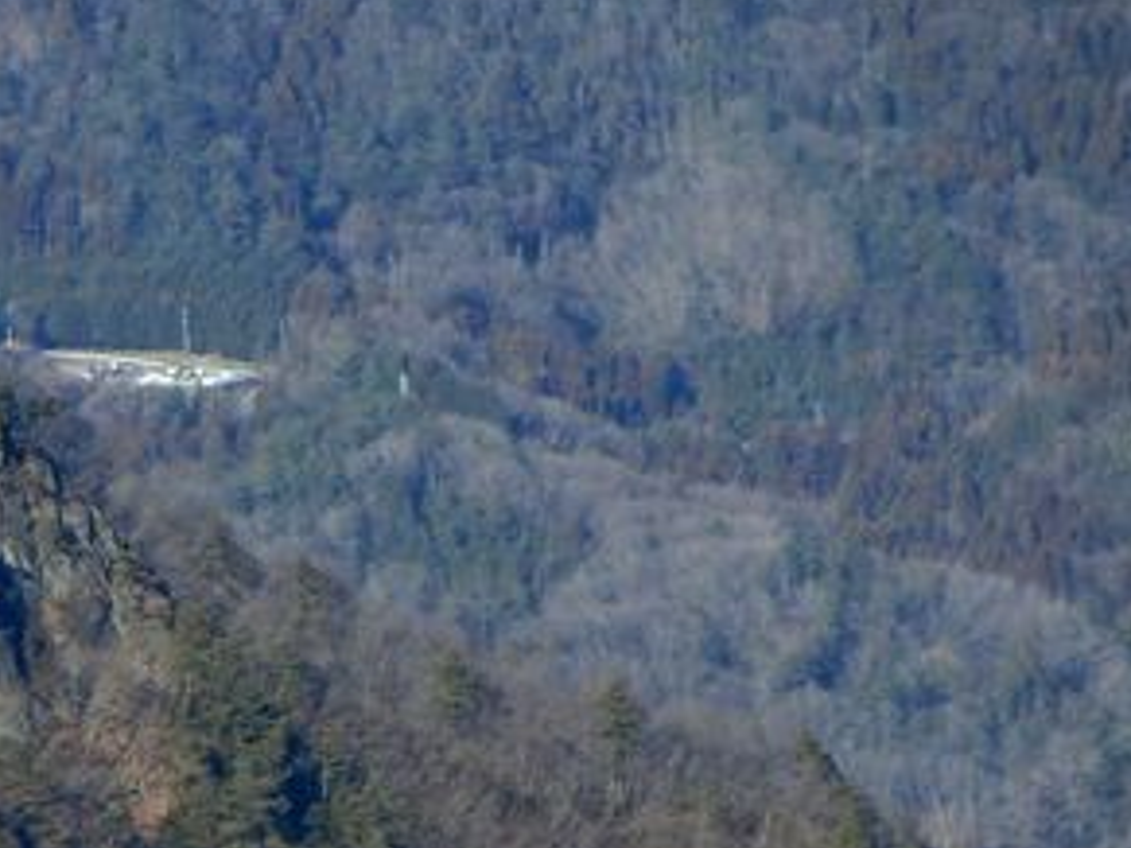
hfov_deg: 2.4
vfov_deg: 1.8
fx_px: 26911
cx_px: -167
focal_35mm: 824
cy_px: 832
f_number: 5.9
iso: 80
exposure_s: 1/320
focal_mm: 52.5
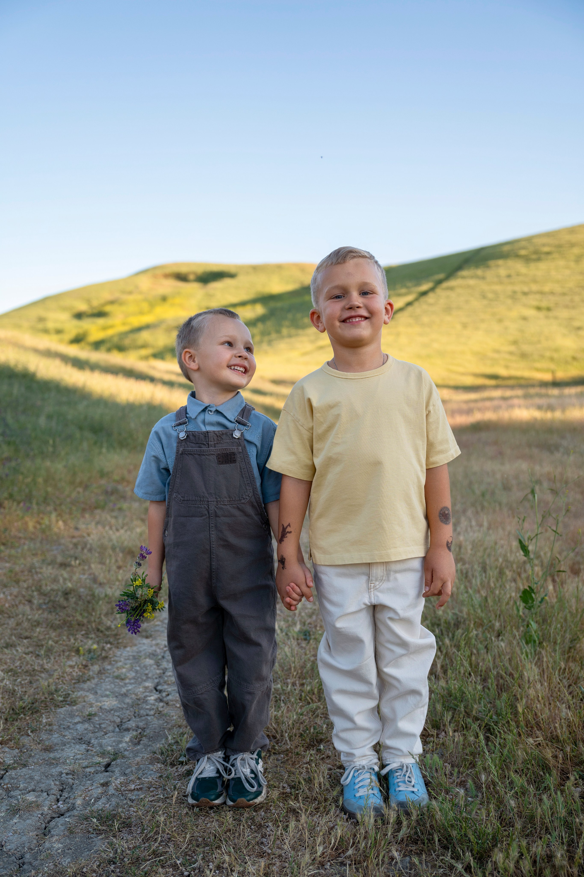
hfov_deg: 40.0
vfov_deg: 57.2
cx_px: 292
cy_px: 438
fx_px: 803
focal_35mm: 33
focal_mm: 33
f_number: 2.8
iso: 200
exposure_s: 1/500
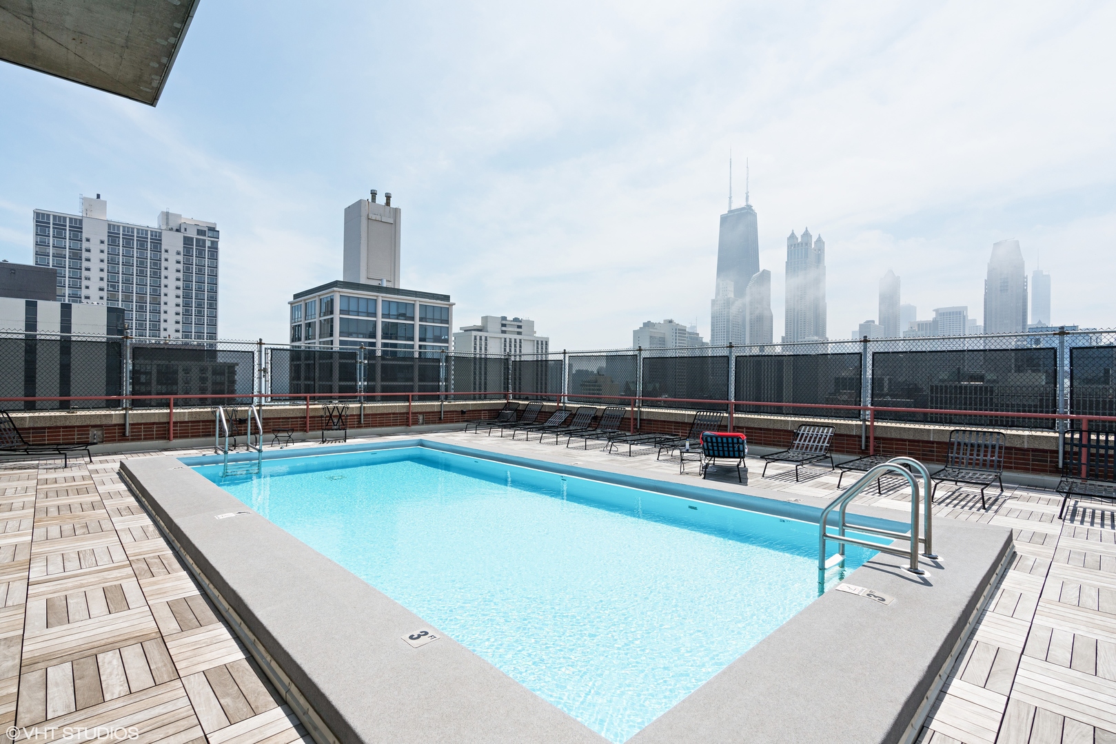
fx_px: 527
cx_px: 558
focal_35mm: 17
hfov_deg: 93.3
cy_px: 372
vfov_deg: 70.5
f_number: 8
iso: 200
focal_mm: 17
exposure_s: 1/1250
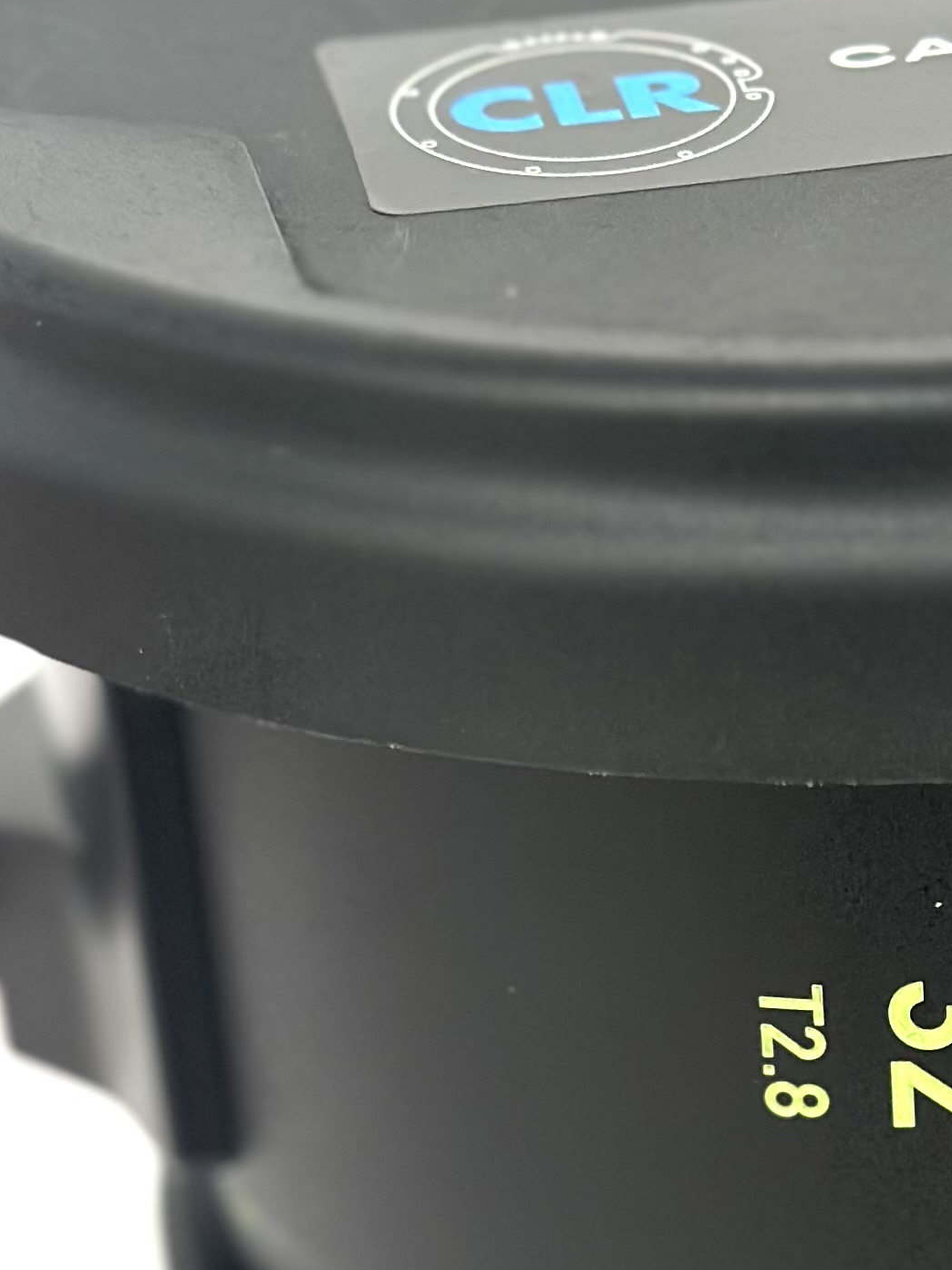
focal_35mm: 139
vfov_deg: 13.9
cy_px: 1390
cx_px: 984
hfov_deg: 10.6
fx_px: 5097
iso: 125
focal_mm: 6.86
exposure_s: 1/64
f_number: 1.78
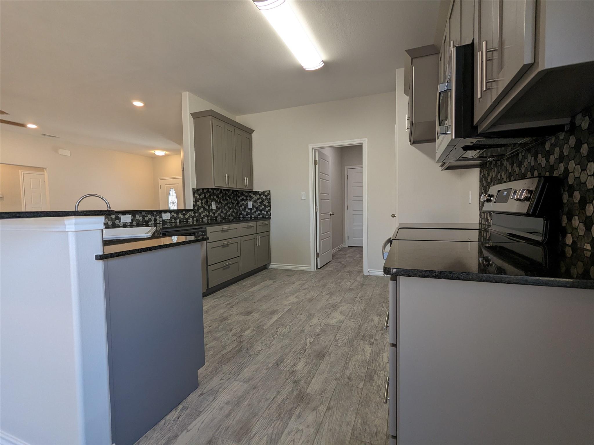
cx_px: 297
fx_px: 275
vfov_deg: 78.1
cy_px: 222
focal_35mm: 16
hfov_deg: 94.5
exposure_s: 1/120
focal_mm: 2.35
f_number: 2.2
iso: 163
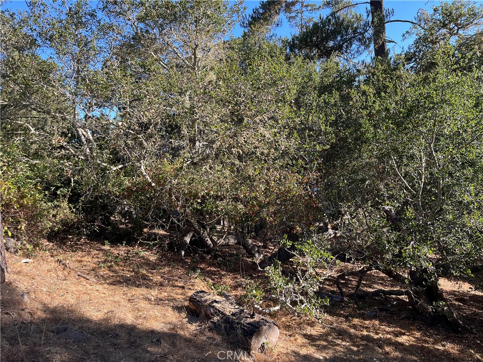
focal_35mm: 26
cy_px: 181
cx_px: 242
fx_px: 363
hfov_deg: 67.3
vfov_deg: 53.1
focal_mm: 5.1
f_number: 1.6
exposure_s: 1/552
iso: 50
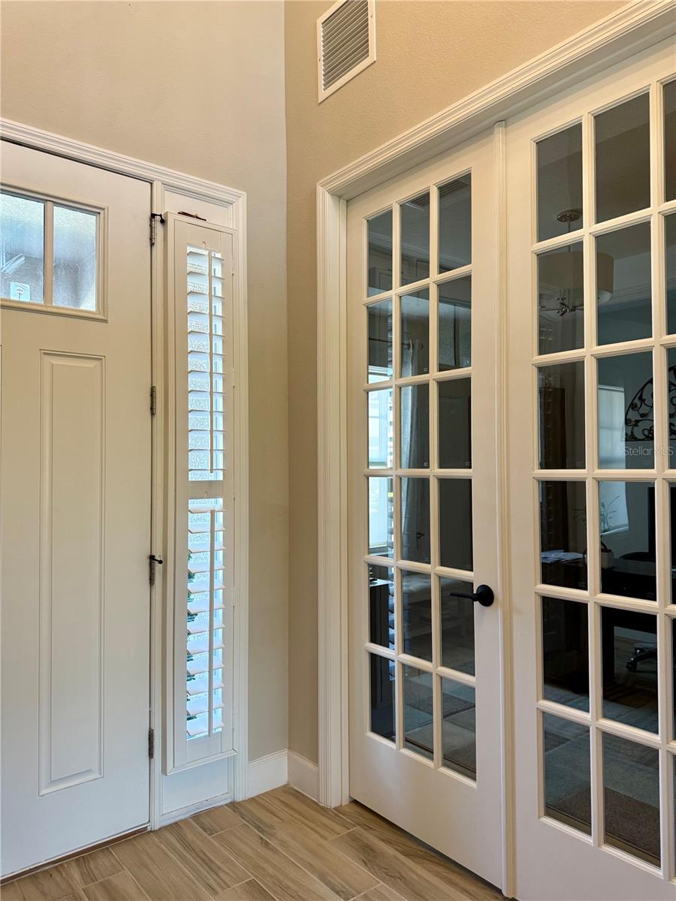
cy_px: 450
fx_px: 625
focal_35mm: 24
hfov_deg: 56.8
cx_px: 338
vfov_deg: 71.6
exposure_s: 1/120
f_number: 1.78
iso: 200
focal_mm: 6.76
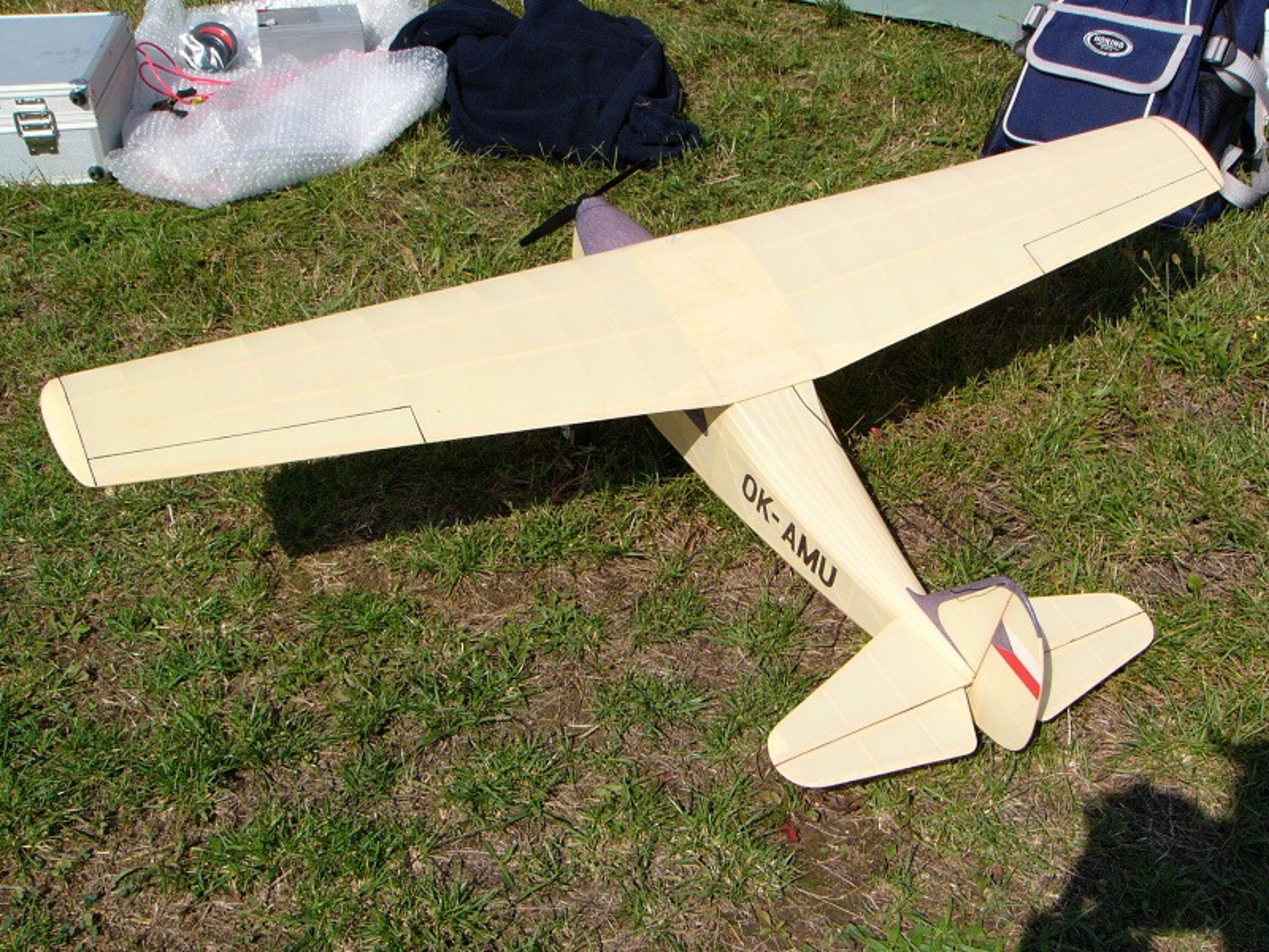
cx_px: 634
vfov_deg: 34.3
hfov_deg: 44.8
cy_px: 476
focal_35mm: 42
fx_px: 1540
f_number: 6.5
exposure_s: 1/1000
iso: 100
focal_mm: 7
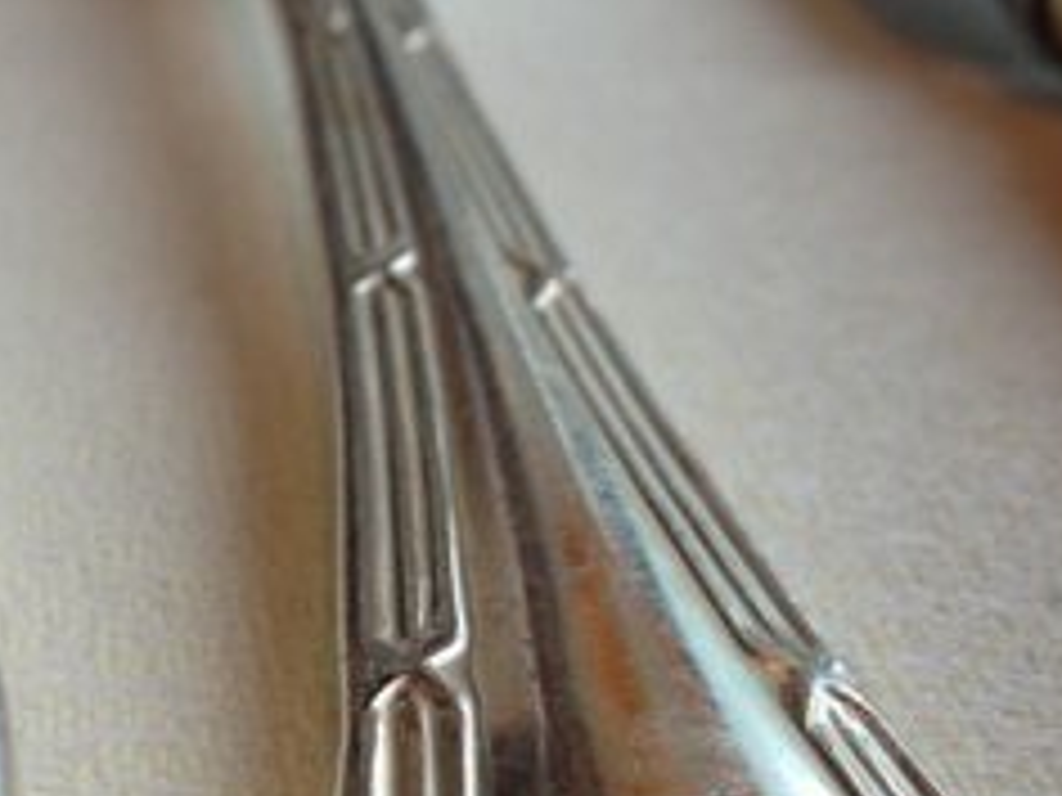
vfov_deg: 15.9
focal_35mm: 93
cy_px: 396
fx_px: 2853
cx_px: 9
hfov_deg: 20.4
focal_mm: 4.12
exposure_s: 1/120
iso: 50
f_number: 2.4
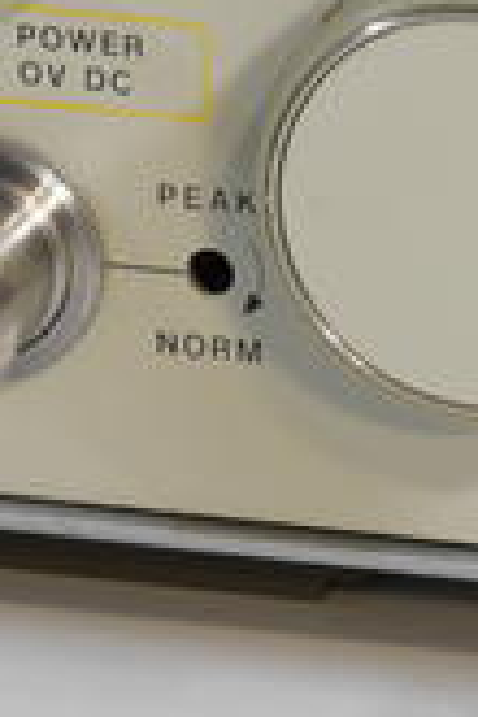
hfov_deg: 1.9
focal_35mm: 708
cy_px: 361
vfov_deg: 2.9
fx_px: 14100
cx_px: 169
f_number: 14
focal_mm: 140
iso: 400
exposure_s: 1/2
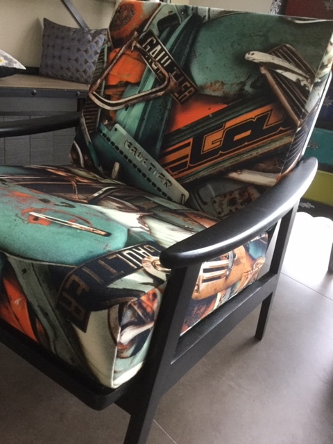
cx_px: 166
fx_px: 398
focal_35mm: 31
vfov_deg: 58.4
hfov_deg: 45.4
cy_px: 222
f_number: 2.4
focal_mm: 3.3
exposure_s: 1/20
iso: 250
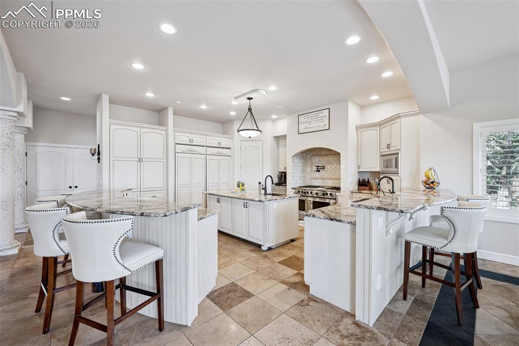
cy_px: 173
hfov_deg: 100.4
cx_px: 260
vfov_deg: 77.3
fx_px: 216
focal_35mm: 15
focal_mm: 15
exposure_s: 1/50
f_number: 3.5
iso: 400
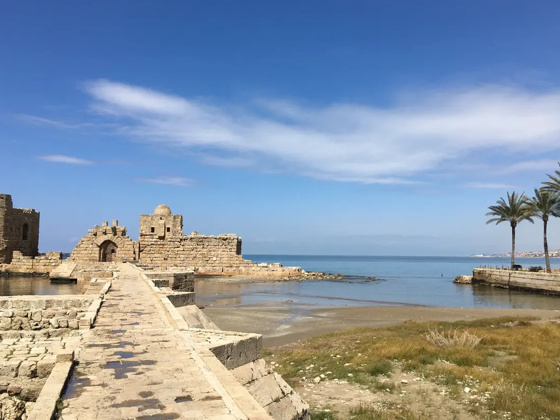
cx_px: 288
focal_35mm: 32
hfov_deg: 56.8
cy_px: 208
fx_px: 518
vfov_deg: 44.2
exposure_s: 1/2481
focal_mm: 4.15
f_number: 2.2
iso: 25
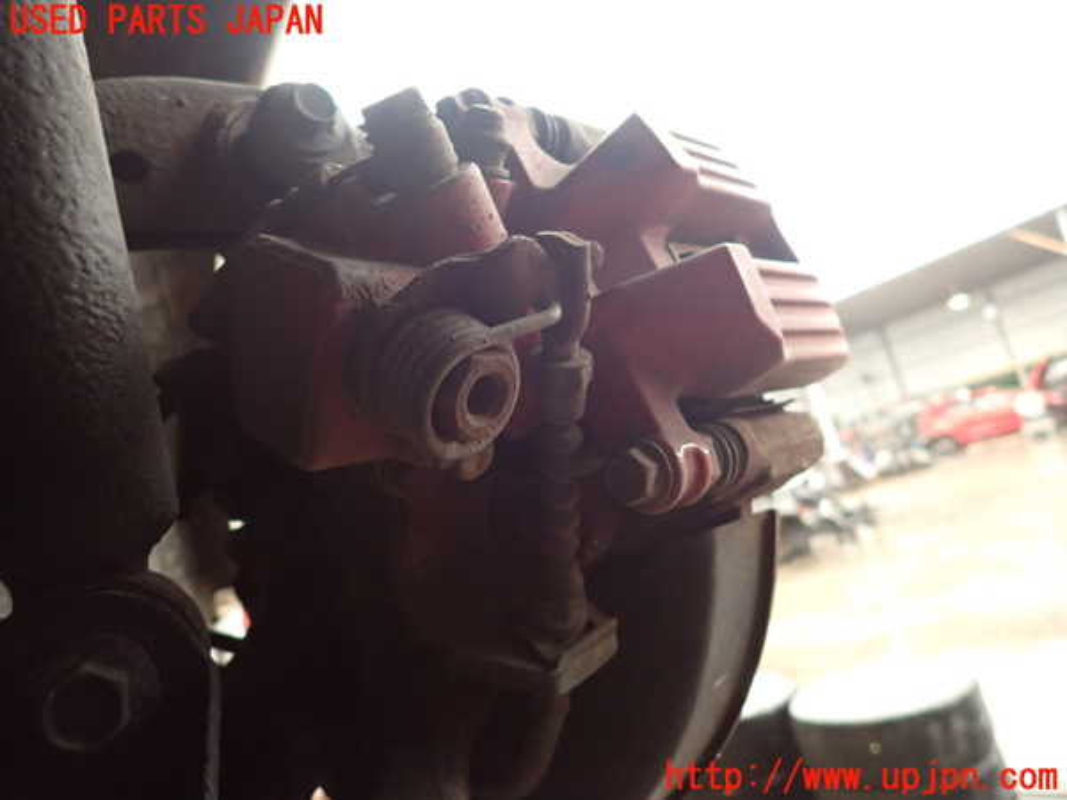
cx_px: 534
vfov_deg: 54.9
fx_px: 771
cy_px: 400
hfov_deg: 69.4
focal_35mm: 25
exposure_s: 1/30
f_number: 2
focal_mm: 4.5
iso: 320
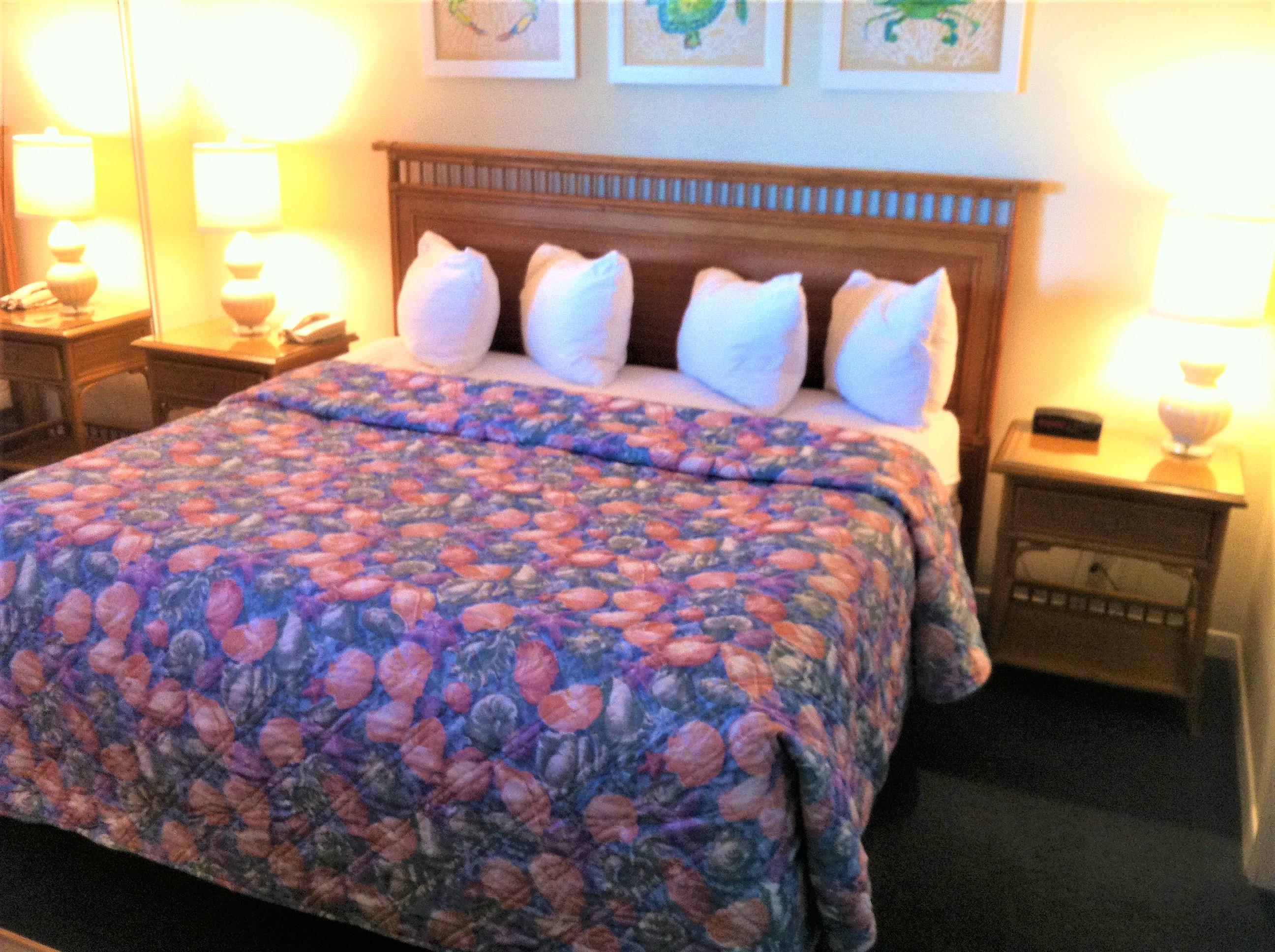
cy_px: 476
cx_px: 638
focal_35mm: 35
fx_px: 1287
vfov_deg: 40.6
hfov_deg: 52.7
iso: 200
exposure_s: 1/15
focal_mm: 3.85
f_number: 2.8
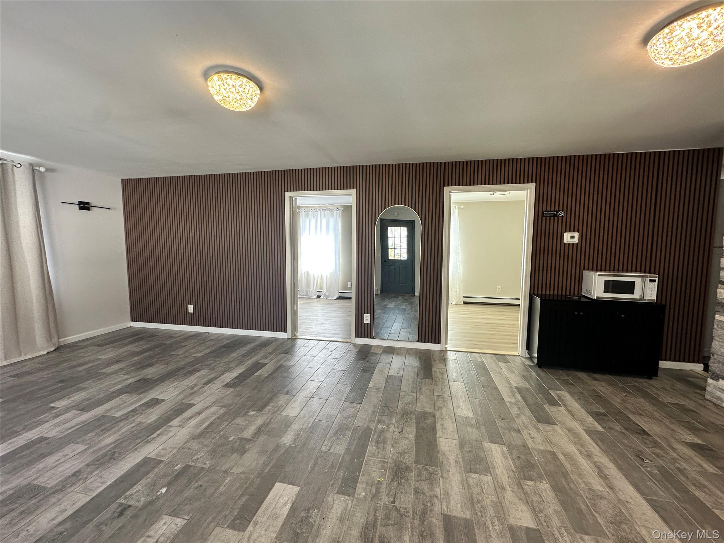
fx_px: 293
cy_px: 272
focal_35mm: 14
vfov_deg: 85.7
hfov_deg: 102.1
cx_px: 362
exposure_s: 1/120
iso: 80
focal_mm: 2.22
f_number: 2.2
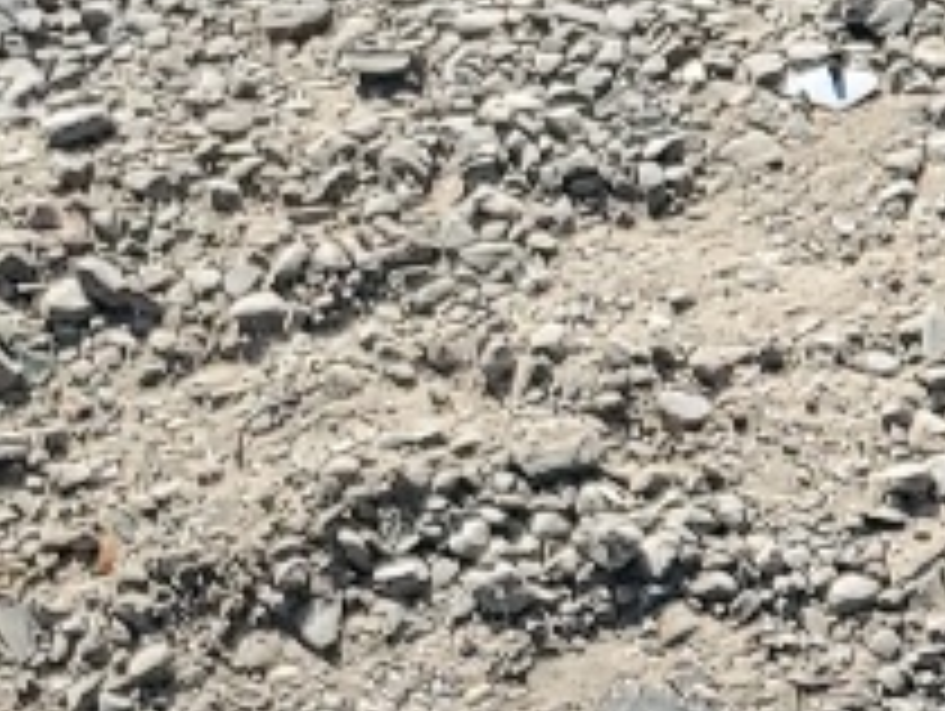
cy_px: 1332
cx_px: 2943
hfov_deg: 8.3
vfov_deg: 7.3
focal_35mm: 198
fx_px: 5411
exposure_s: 1/2000
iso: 50
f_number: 1.5
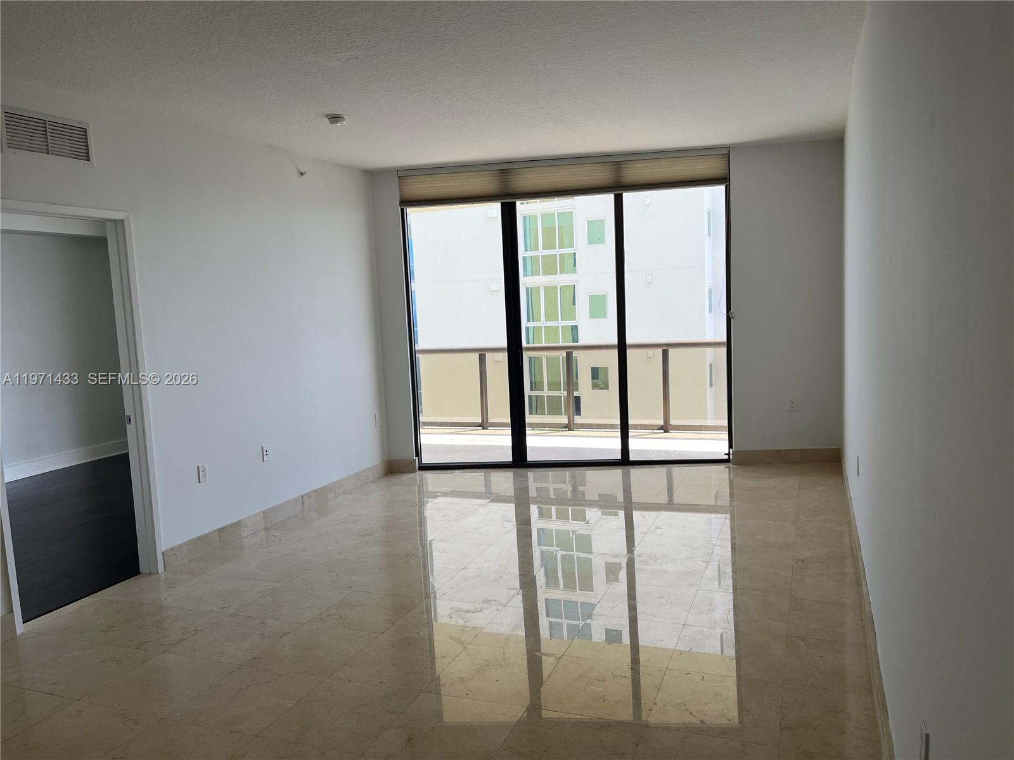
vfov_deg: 53.1
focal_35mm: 26
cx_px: 507
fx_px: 762
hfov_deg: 67.3
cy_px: 380
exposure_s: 1/231
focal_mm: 5.1
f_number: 1.6
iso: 40
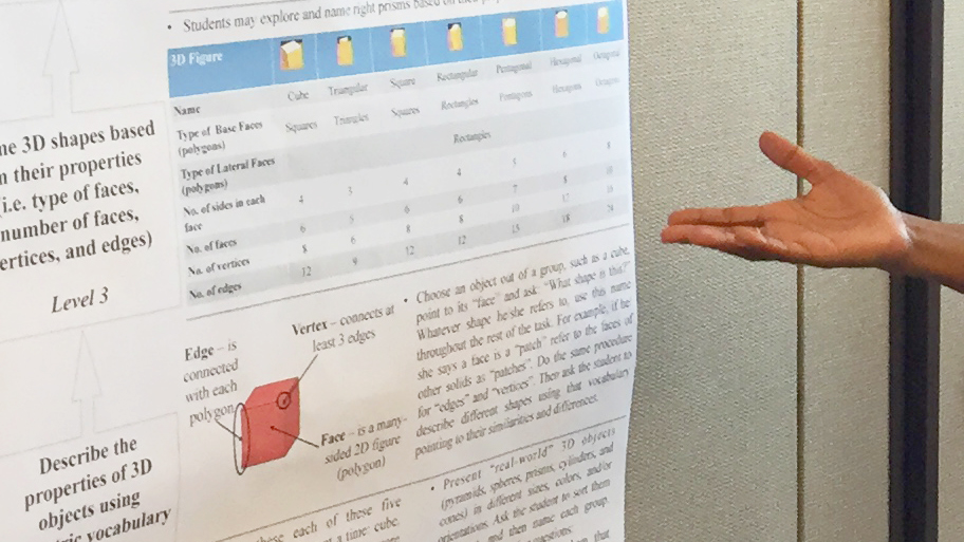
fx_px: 2914
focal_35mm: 114
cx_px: 1057
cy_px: 137
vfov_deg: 10.6
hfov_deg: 18.1
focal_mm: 4.15
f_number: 2.2
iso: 32
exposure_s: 1/30
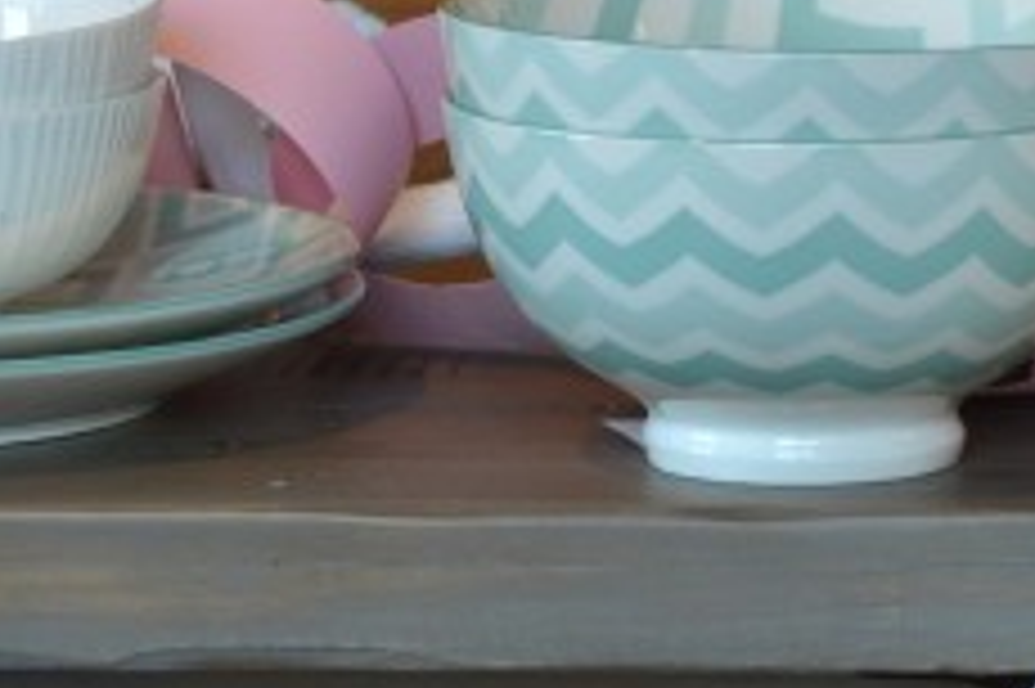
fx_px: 7671
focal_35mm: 267
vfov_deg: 5.1
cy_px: 524
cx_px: 1143
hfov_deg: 7.7
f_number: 4
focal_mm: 40
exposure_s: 1/60
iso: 400
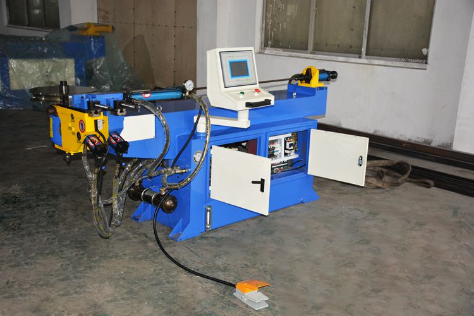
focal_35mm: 45
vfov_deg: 29.9
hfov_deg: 43.6
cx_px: 237
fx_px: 592
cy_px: 158
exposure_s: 1/60
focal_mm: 30
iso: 1250
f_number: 4
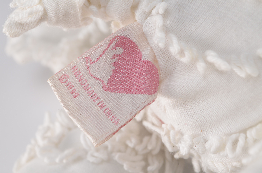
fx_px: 599
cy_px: 86
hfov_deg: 24.7
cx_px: 131
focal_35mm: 82
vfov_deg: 16.5
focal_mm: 55
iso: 100
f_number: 10
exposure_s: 1/80
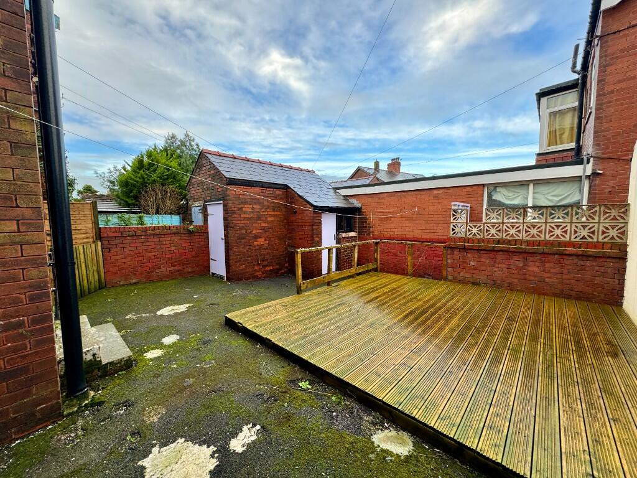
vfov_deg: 85.7
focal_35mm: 14
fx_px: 258
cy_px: 239
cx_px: 318
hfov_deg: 102.1
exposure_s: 1/99
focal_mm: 2.22
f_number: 2.2
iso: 40
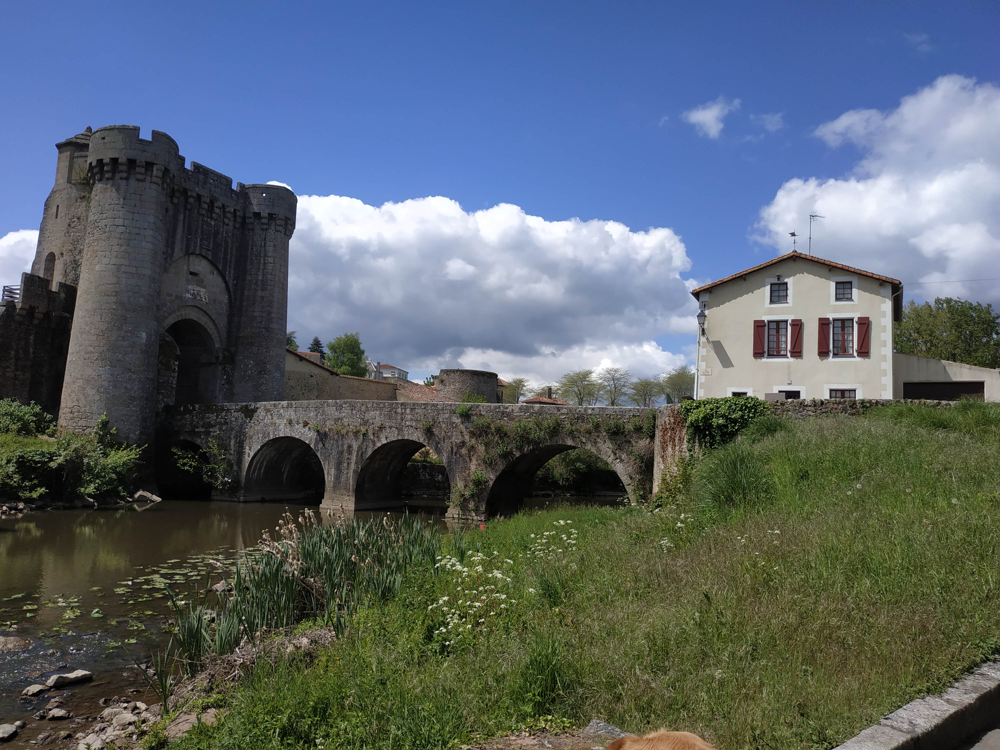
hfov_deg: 71.6
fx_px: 693
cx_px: 500
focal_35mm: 24
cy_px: 375
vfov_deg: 56.8
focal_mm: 3.94
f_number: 1.9
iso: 100
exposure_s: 1/2863
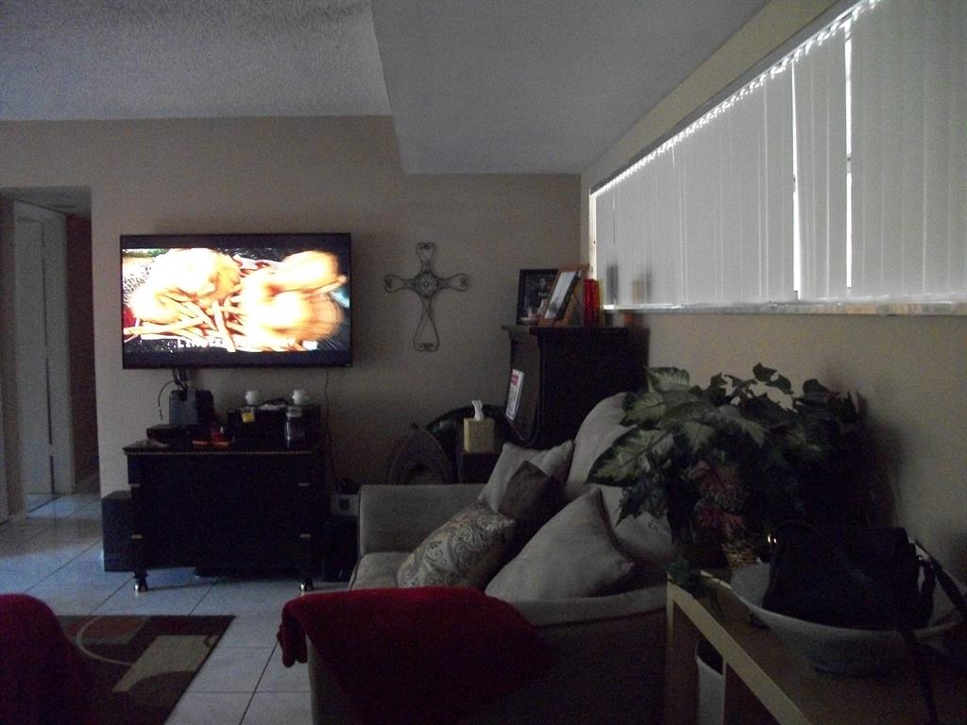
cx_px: 484
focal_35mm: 32
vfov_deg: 44.2
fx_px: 894
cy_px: 362
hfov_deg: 56.8
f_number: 2.9
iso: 640
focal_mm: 5.7
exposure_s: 1/8
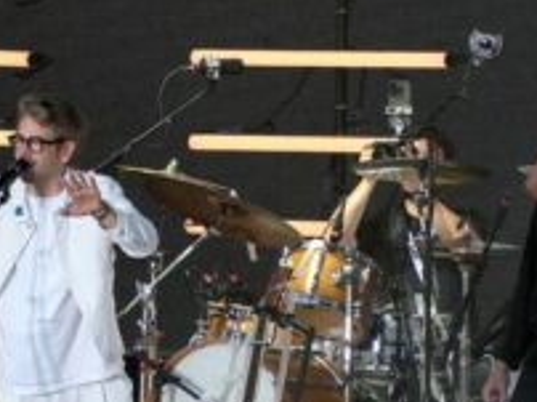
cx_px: 122
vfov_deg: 0.9
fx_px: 25551
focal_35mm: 1649
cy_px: 122
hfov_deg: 1.2
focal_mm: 300
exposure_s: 1/500
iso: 1000
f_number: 6.3
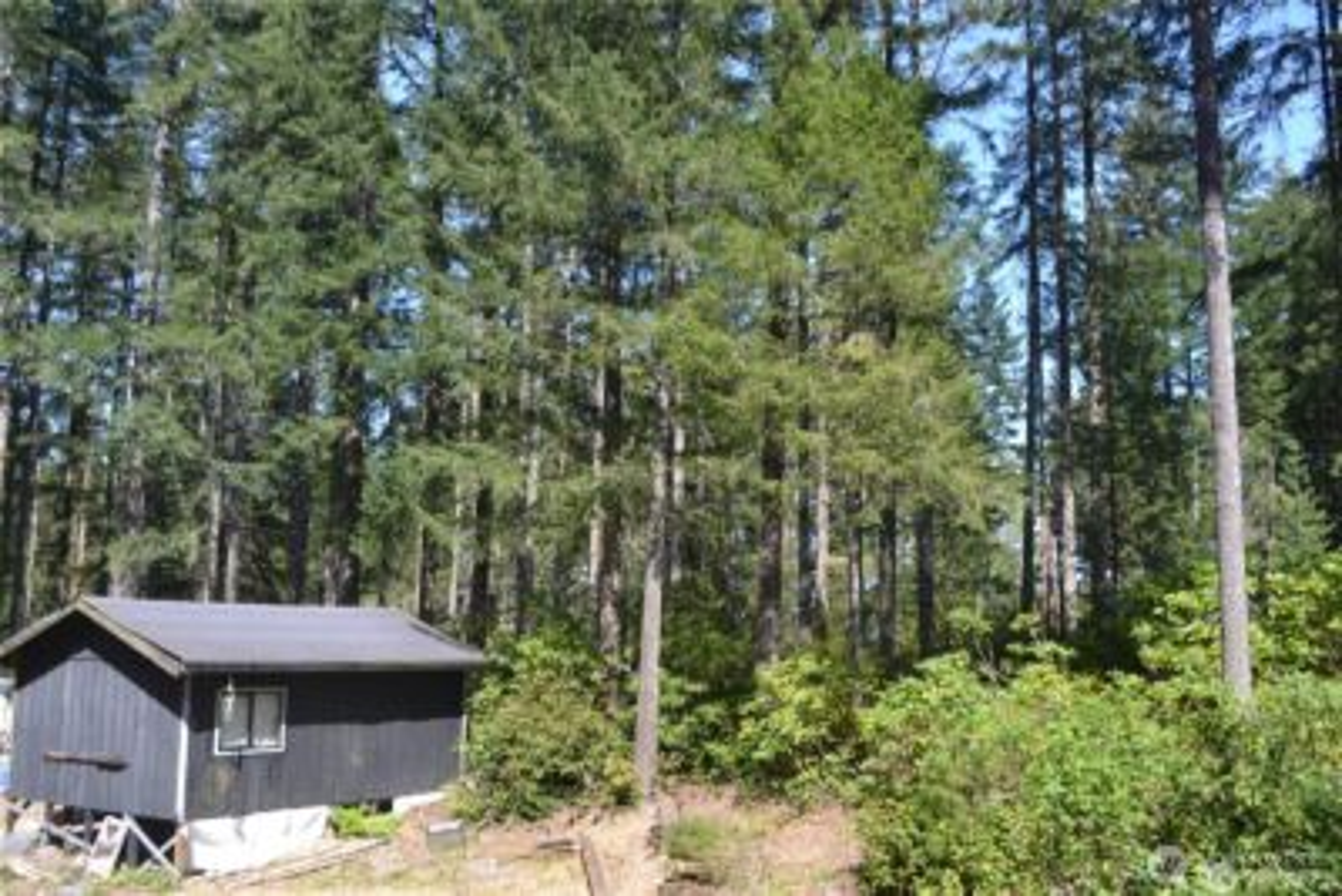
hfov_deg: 53.1
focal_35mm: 36
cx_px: 671
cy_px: 448
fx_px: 1342
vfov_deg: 36.9
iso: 100
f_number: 5.6
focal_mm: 24
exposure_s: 1/125
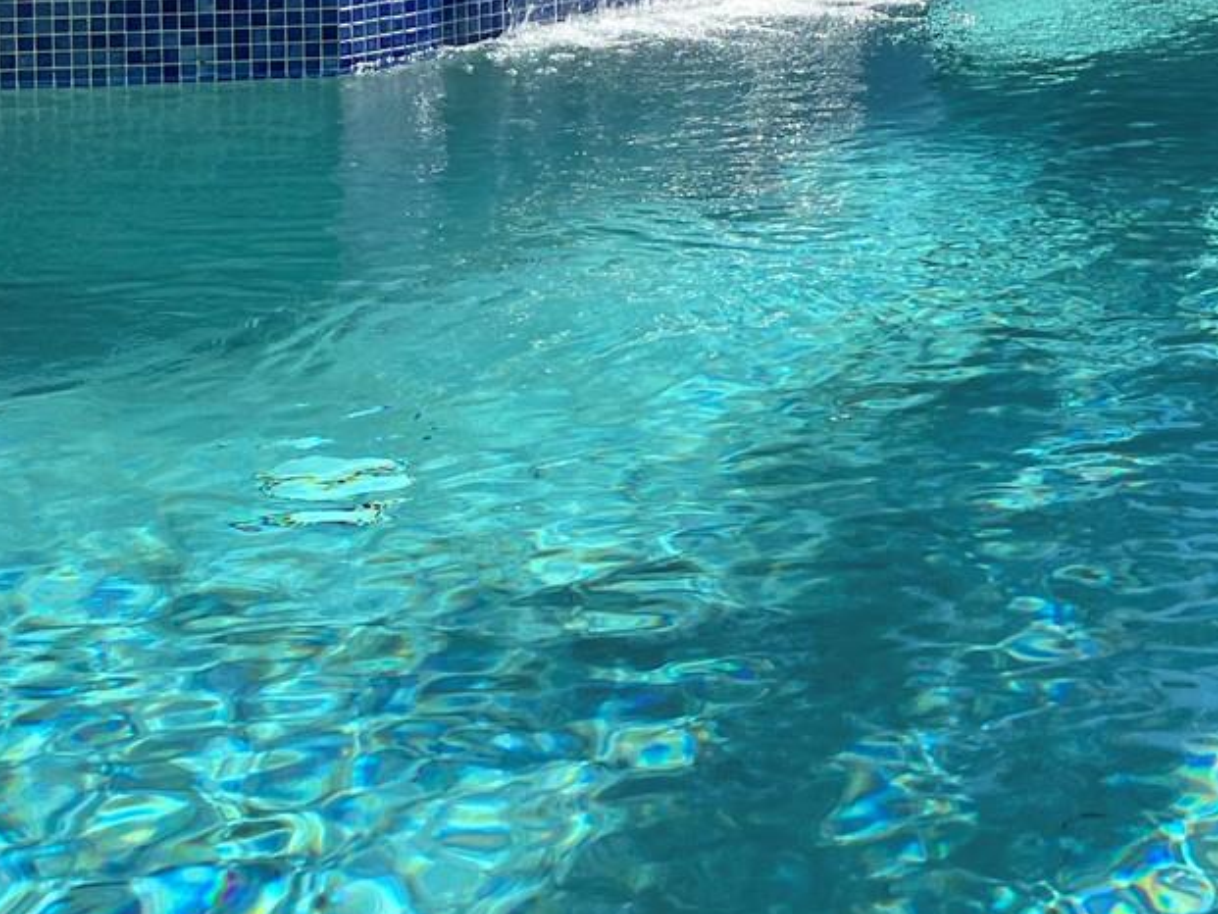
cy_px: -237
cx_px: 1169
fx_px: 2358
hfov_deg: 27.6
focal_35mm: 67
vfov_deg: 20.3
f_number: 1.5
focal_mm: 5.7
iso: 50
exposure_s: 1/1553
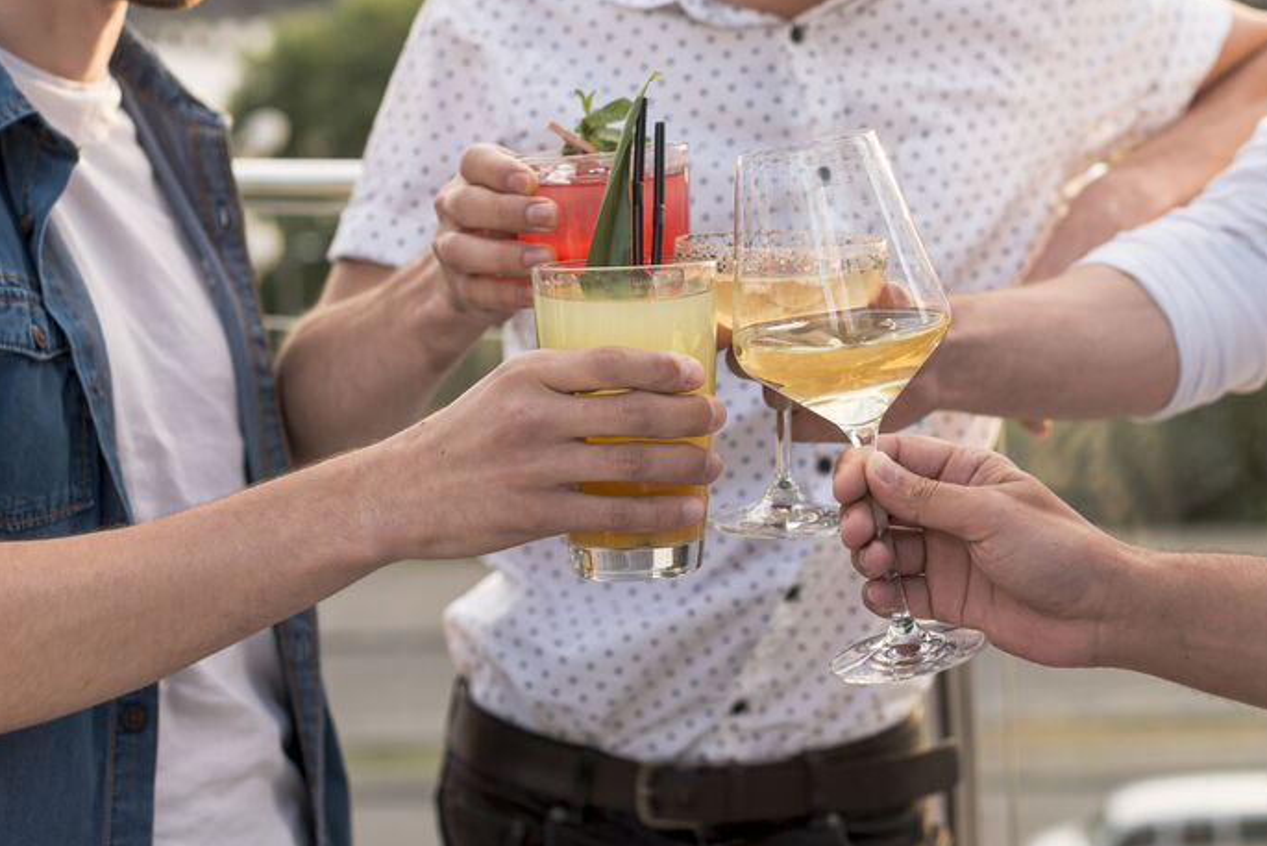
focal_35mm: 68
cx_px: 825
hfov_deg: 29.5
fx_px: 2394
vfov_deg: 20.0
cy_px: 330
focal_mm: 50
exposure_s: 1/400
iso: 320
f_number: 3.5
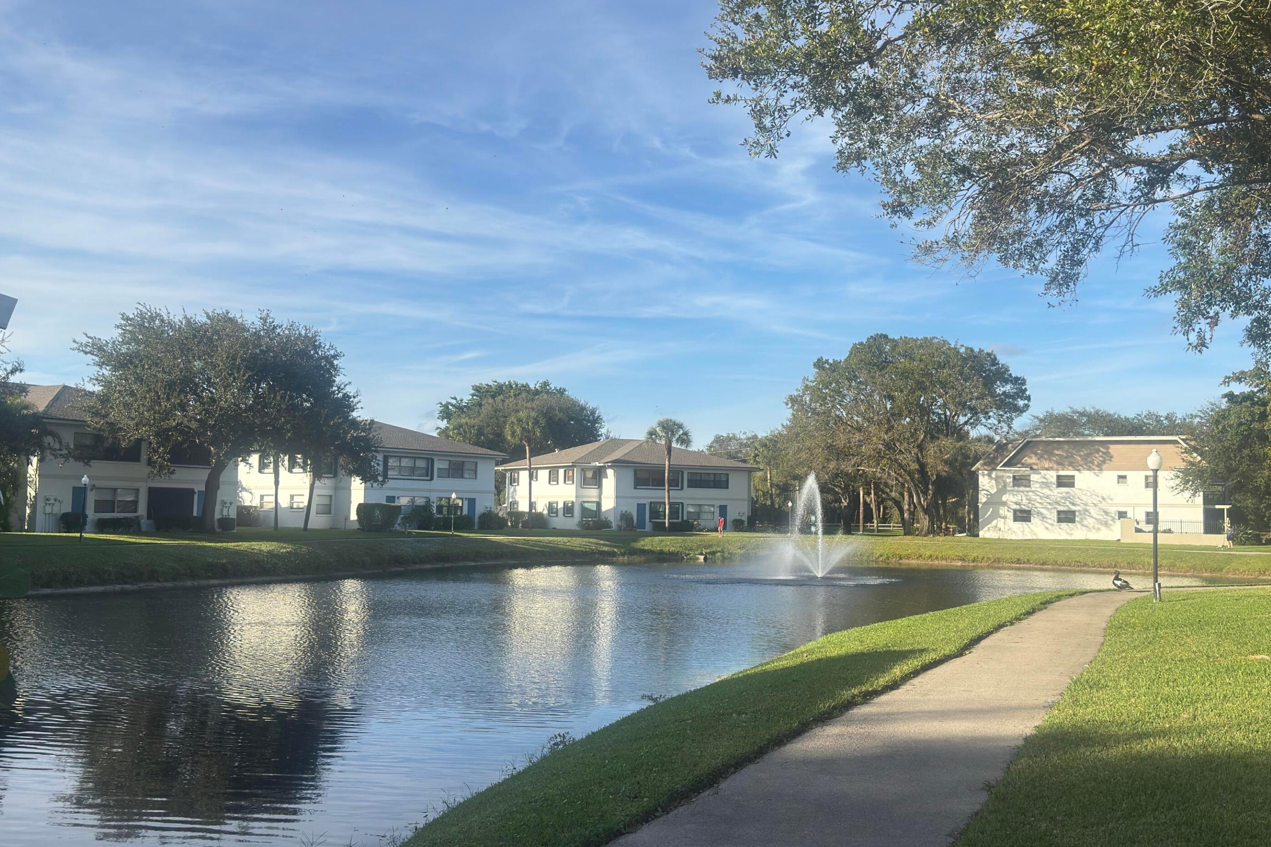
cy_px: 415
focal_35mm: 39
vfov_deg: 34.2
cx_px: 660
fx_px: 1377
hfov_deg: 49.5
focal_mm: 6.76
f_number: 1.78
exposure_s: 1/4405
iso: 100
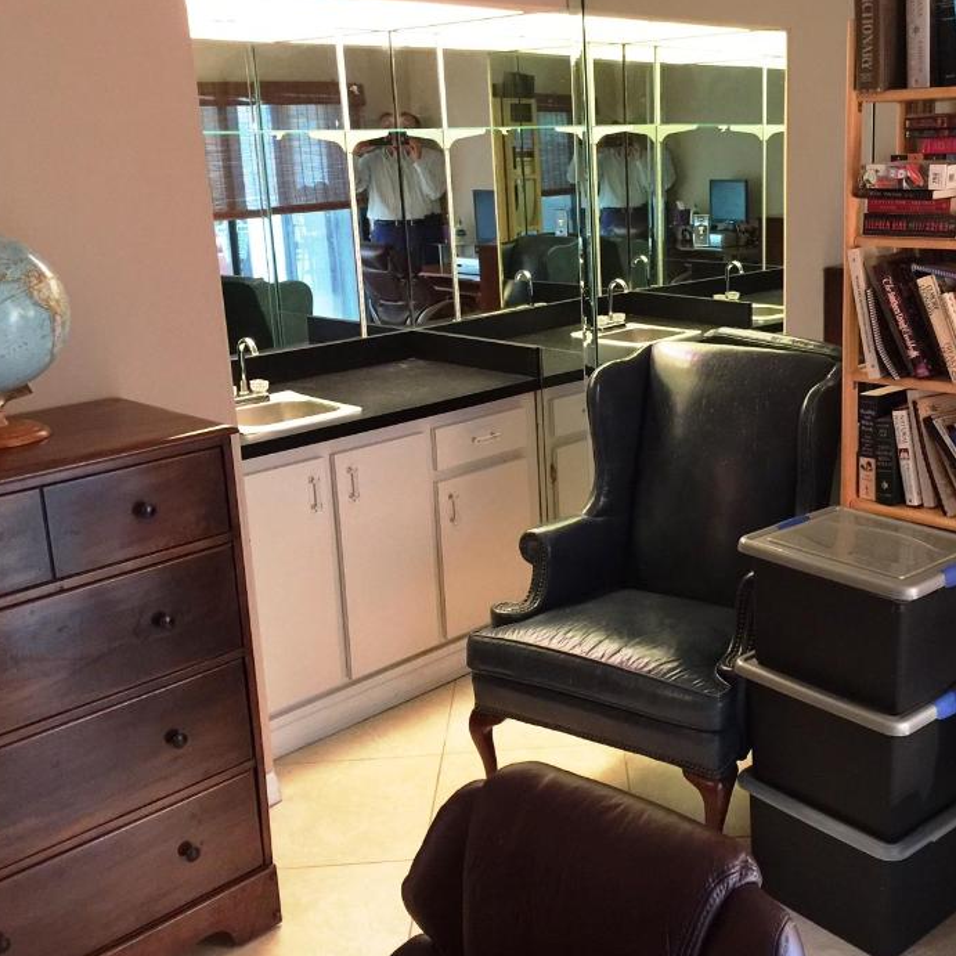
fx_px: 1187
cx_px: 647
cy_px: 436
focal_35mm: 38
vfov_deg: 43.8
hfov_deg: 43.2
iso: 125
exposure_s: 1/10
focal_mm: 4.15
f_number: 2.2
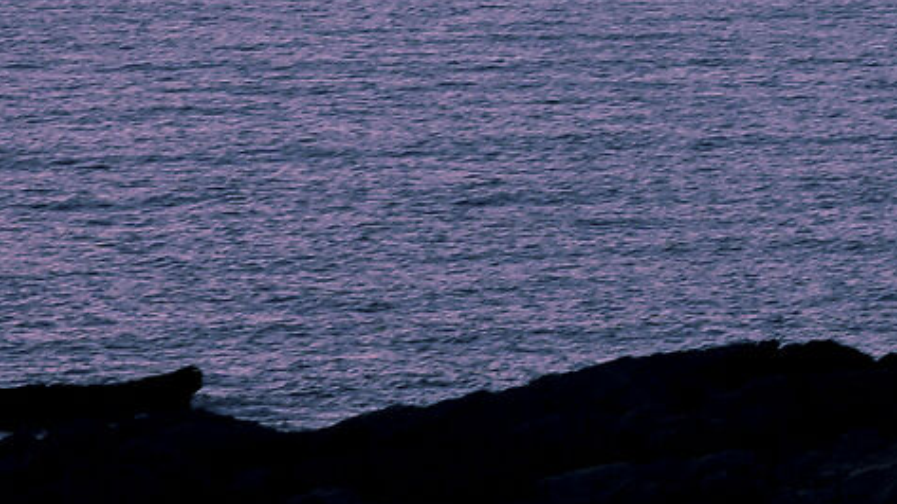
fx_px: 9228
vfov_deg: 3.1
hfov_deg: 5.5
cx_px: 1485
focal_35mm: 388
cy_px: -294
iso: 100
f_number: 8
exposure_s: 1/15
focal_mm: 73
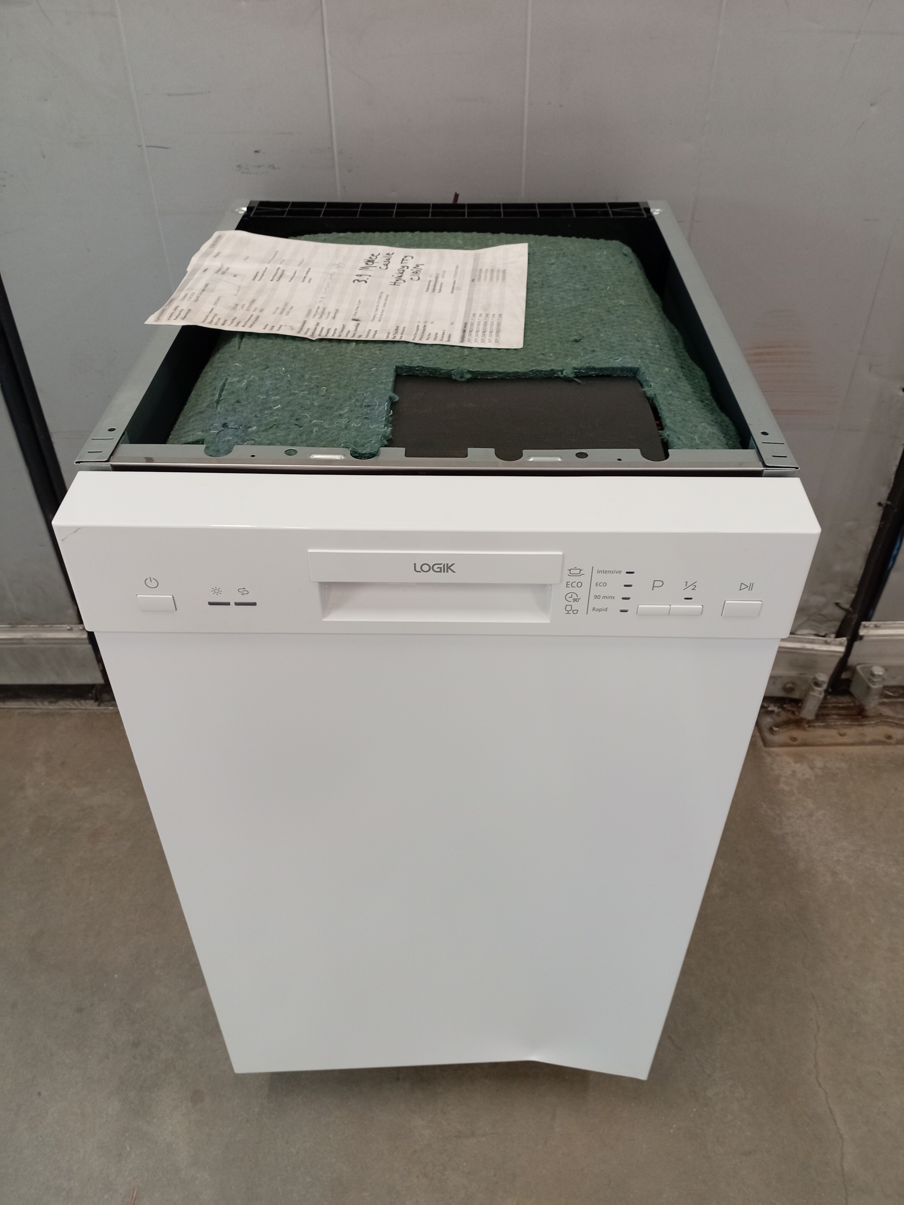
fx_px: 940
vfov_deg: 65.3
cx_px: 452
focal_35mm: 27
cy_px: 602
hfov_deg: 51.4
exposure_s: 1/25
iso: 621
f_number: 1.8
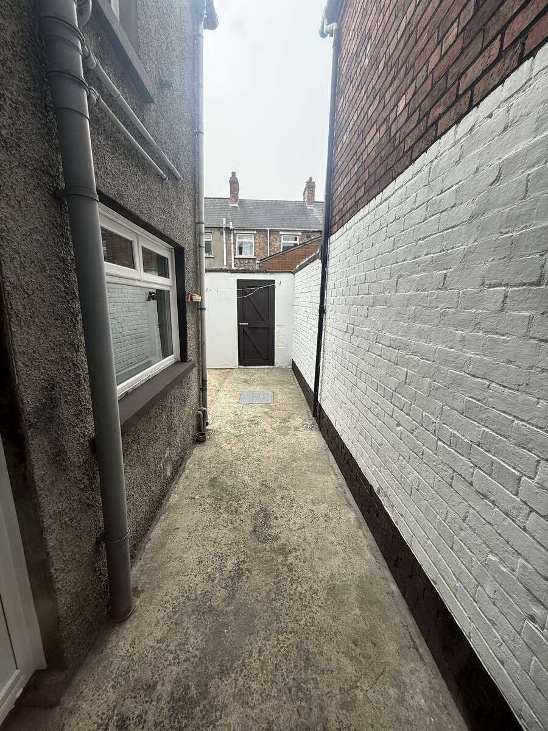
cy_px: 366
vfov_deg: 102.1
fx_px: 296
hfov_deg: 85.7
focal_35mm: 14
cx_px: 274
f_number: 2.2
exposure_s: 1/751
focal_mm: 2.22
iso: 64
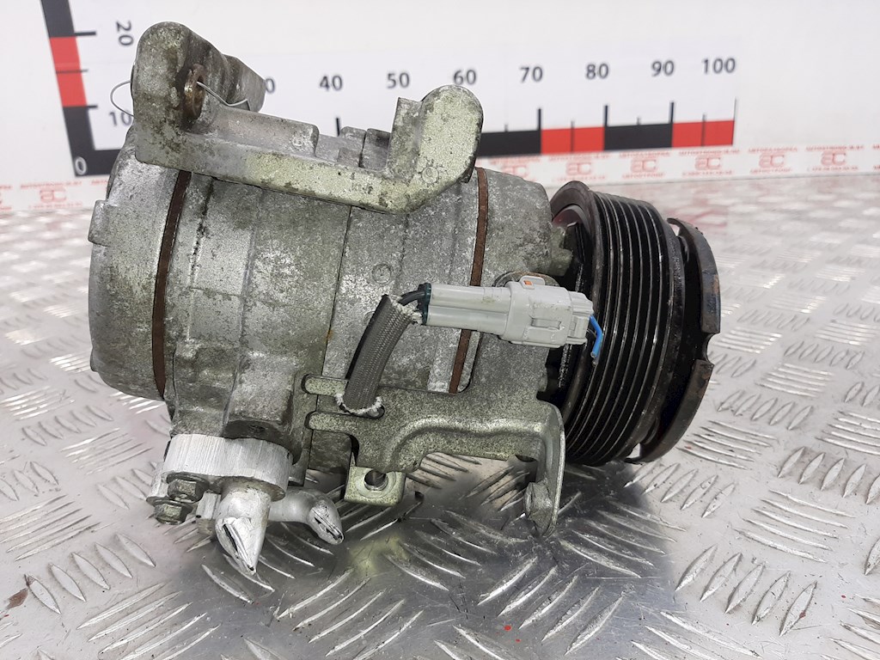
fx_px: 661
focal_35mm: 26
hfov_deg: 67.3
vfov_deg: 53.1
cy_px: 330
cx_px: 440
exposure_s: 1/263
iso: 40
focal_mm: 3.93
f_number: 1.7
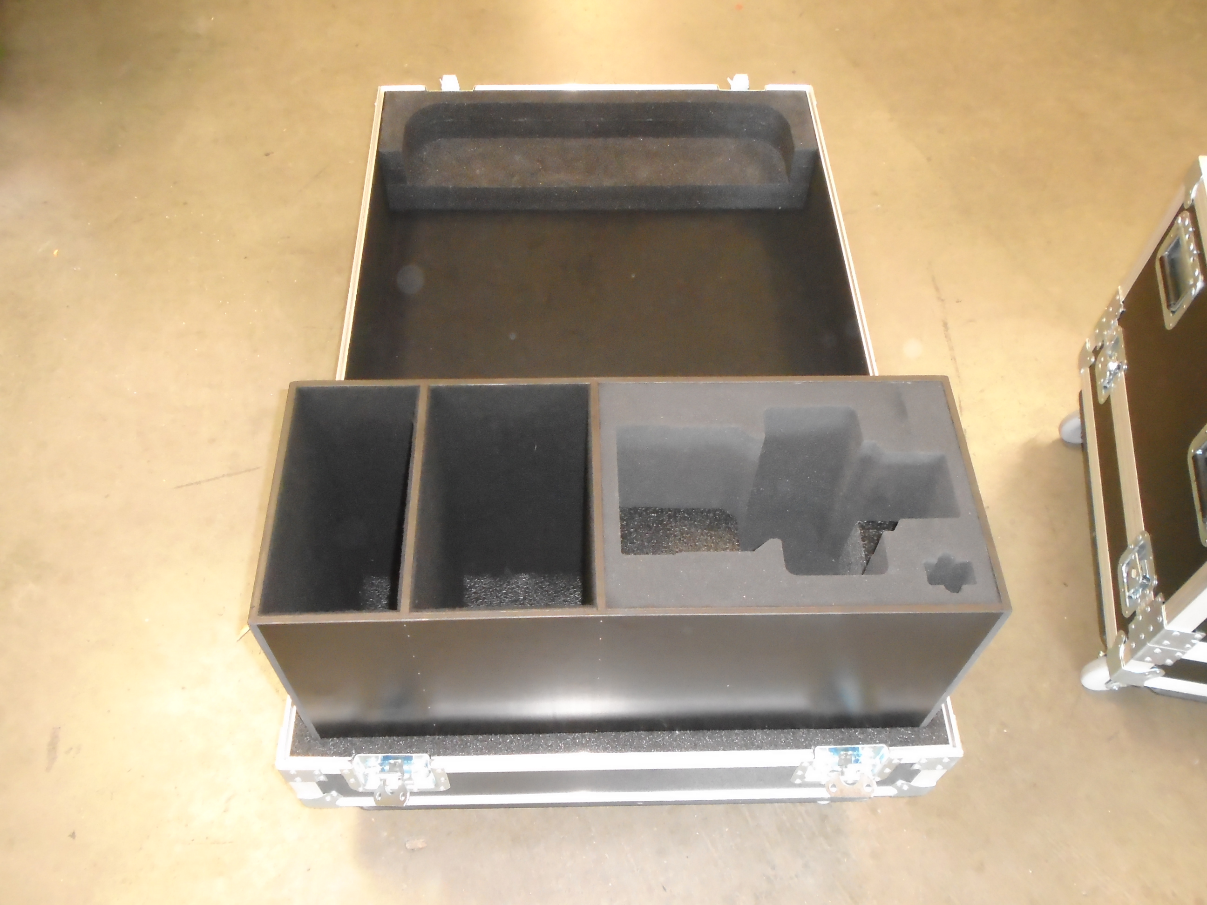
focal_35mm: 31
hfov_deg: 58.4
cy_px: 452
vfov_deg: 45.4
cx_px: 604
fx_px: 1081
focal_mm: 5.5
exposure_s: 1/40
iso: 640
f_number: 3.5
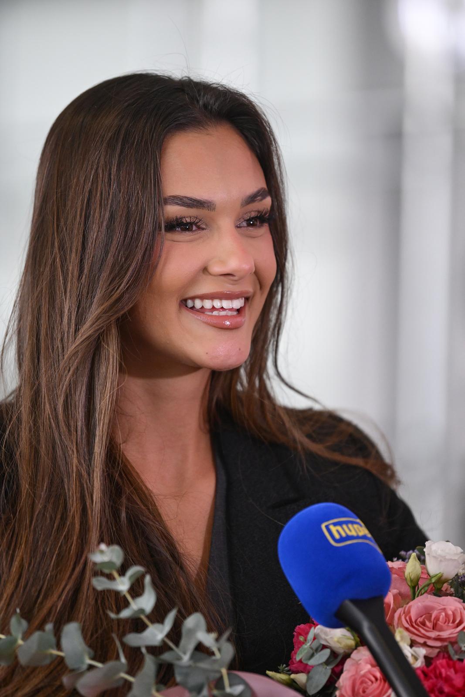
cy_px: 348
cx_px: 232
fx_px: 3874
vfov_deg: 10.3
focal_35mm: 200
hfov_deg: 6.9
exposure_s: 1/500
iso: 2500
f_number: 2.8
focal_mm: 200
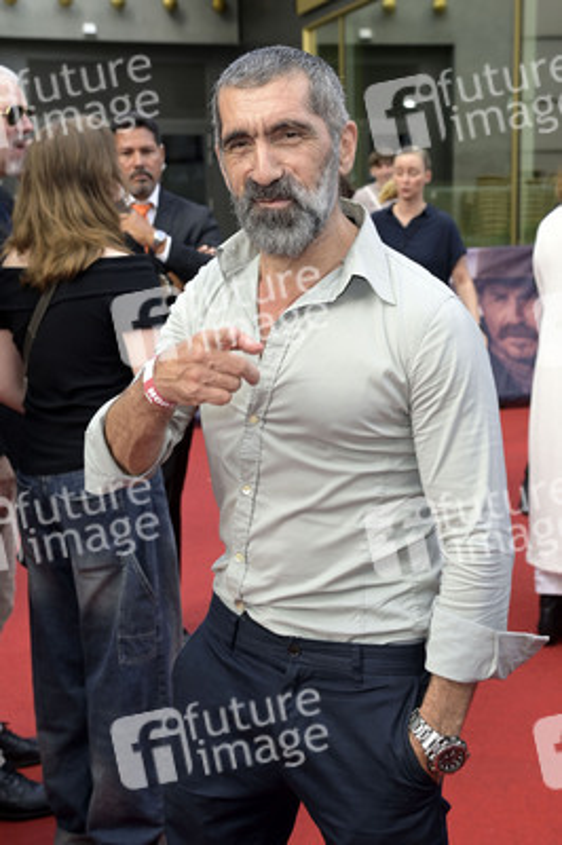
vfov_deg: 39.6
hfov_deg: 26.9
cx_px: 281
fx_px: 1173
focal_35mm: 50
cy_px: 422
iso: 400
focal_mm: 50
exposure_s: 1/200
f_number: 5.6
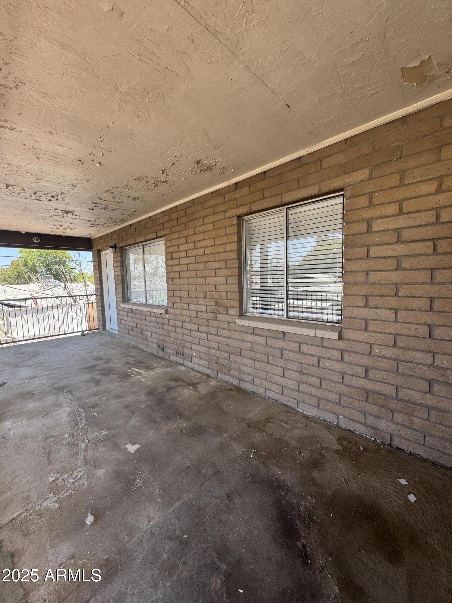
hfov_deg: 85.7
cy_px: 302
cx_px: 226
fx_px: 244
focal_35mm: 14
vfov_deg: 102.1
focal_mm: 2.22
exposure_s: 1/203
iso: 40
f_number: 2.2
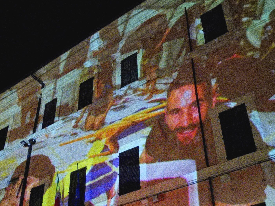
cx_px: 132
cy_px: 170
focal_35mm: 42
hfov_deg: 44.8
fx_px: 334
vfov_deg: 33.2
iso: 1250
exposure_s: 1/2.5
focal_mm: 2.35
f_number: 2.2
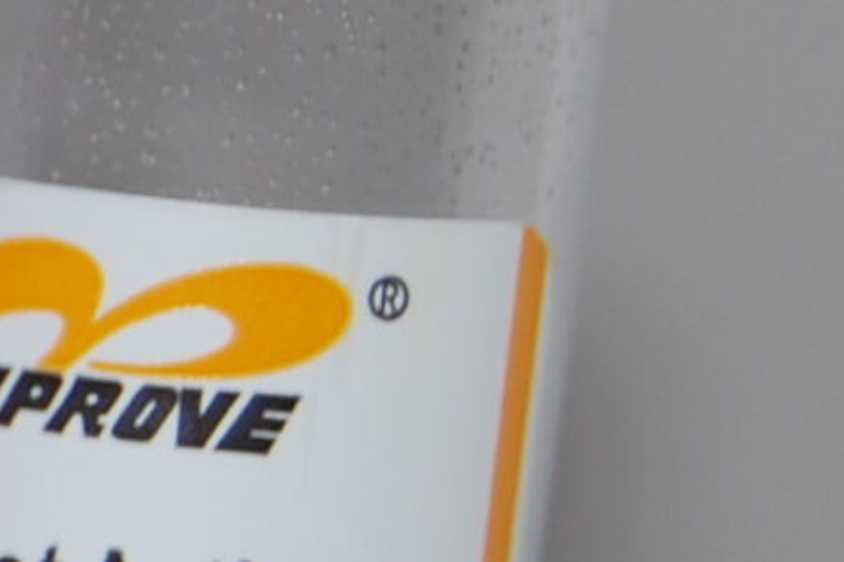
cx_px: -988
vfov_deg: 3.4
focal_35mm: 401
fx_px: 9397
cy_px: 186
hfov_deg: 5.0
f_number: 5.6
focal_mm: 46
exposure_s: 1/125
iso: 200
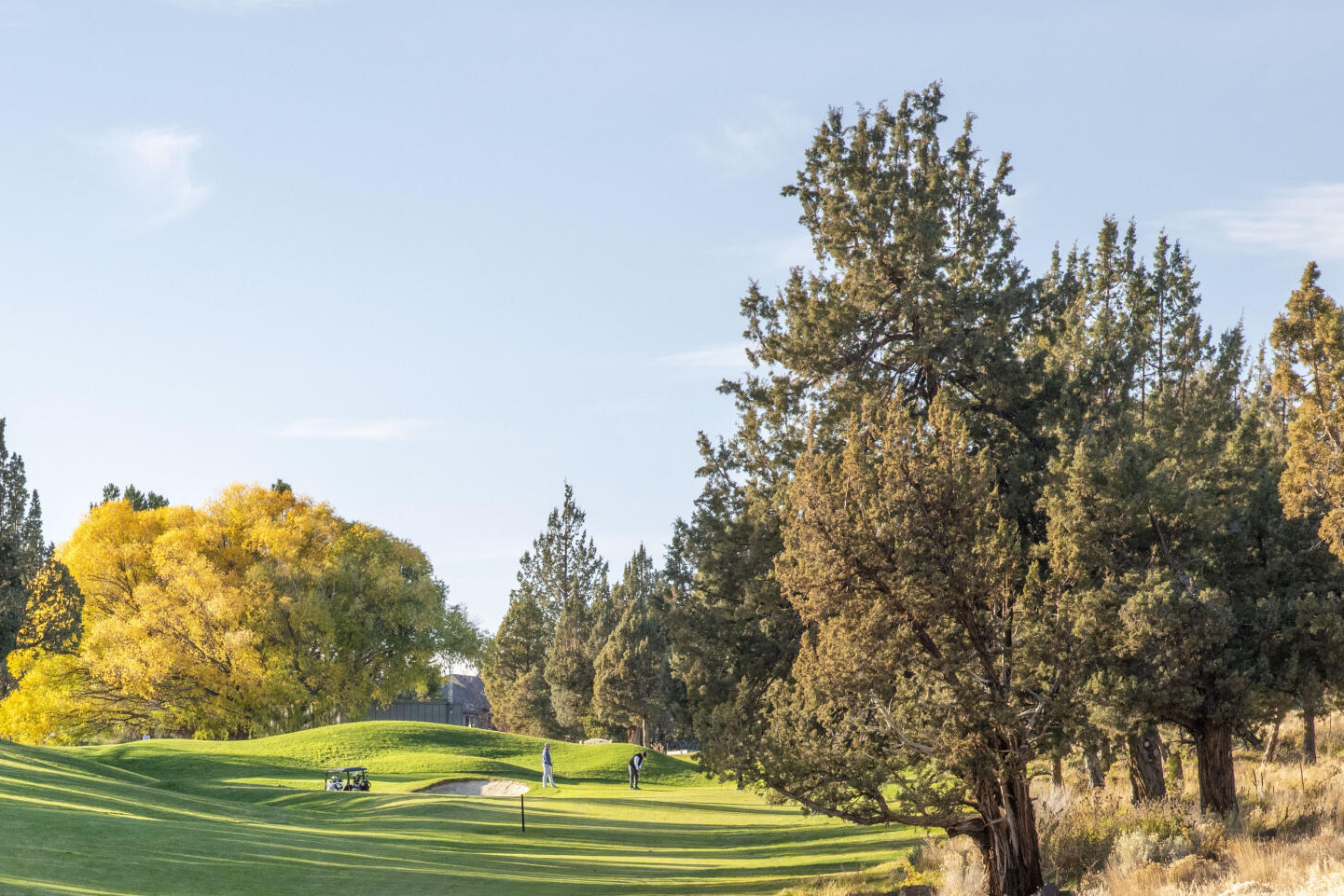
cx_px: 337
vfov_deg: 7.6
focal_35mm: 179
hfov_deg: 11.5
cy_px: 892
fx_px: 6683
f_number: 11
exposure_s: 1/100
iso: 200
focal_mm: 86
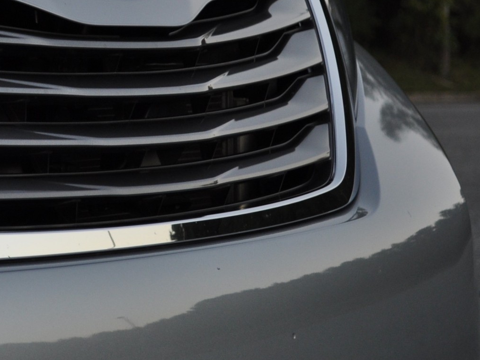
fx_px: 1872
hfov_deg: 14.2
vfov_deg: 10.9
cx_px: -94
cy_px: 36
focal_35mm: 135
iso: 400
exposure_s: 1/60
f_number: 5
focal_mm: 38
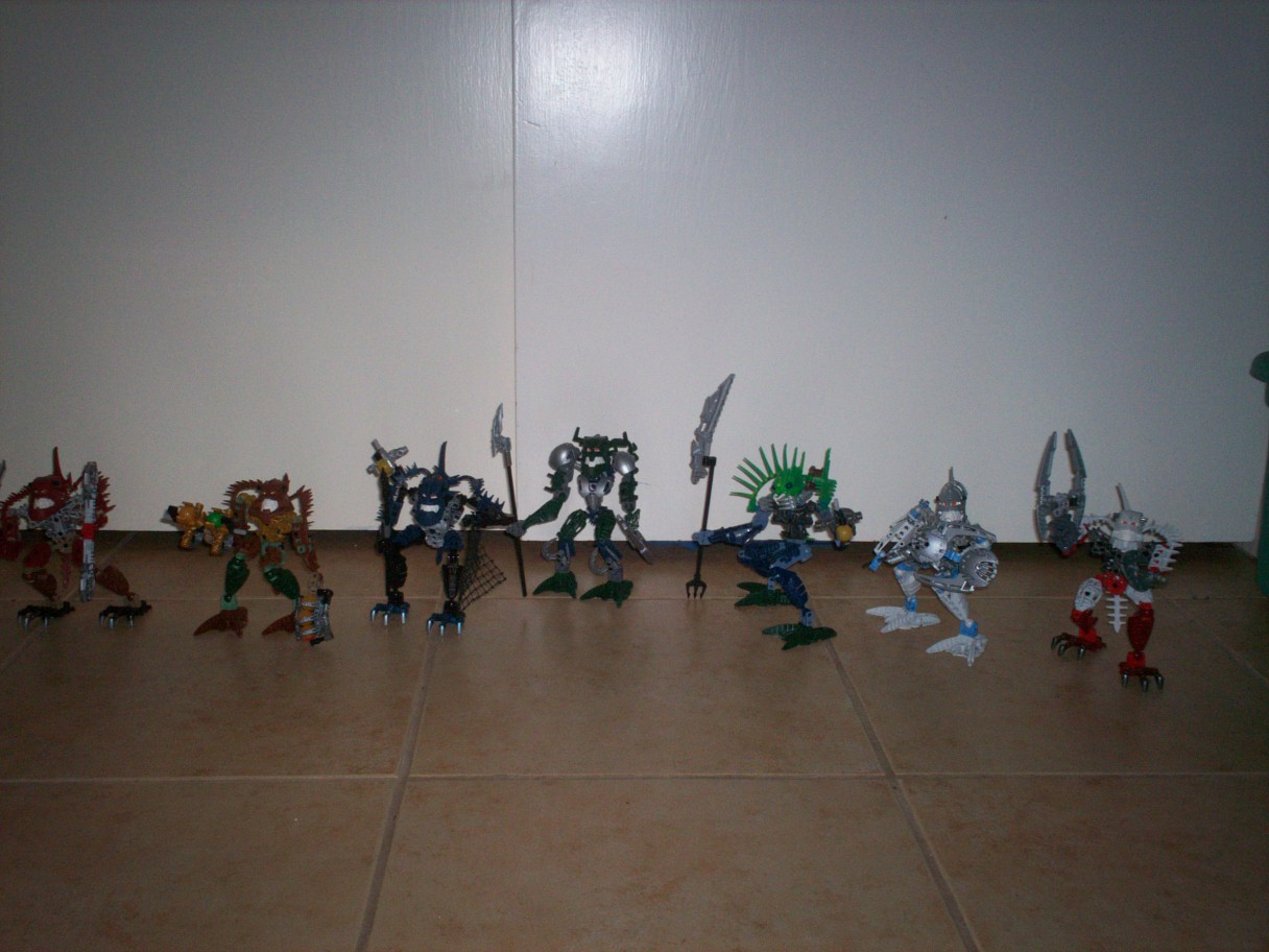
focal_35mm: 36
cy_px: 476
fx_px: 1320
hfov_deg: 51.4
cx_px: 634
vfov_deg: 39.7
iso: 140
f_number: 4.5
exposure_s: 1/60
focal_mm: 6
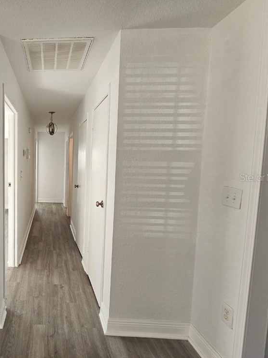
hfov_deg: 62.7
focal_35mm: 18
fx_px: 186
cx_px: 38
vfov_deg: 87.8
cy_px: 177
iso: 160
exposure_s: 1/100
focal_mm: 2.2
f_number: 2.2
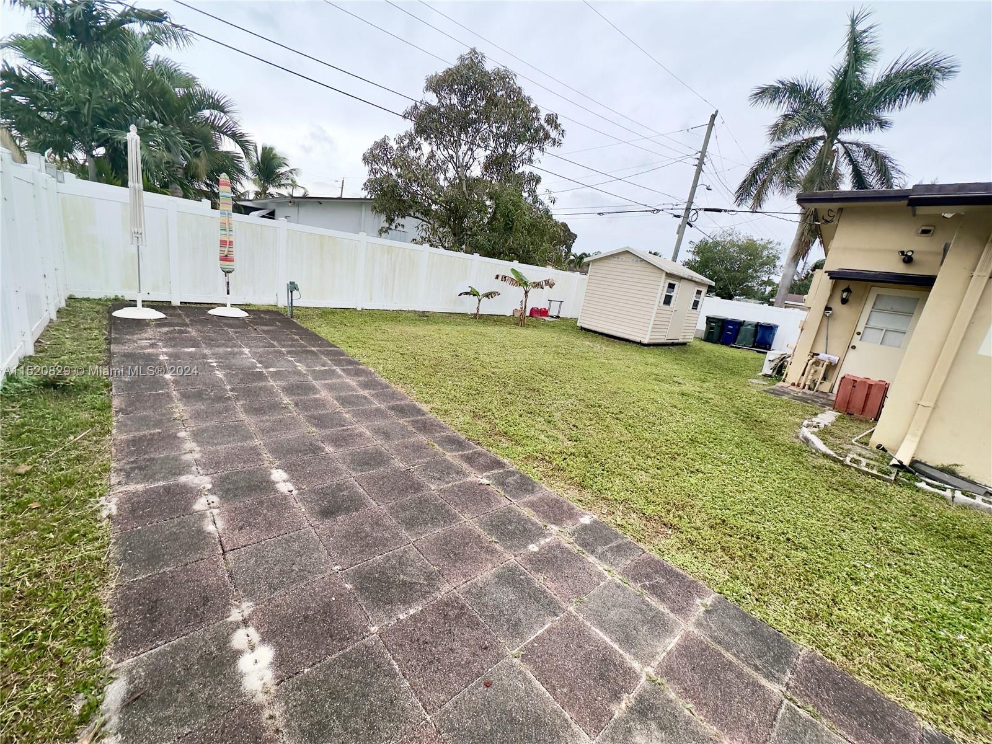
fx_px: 401
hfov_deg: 102.1
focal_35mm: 14
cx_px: 496
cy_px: 372
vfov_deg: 85.7
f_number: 2.2
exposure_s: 1/121
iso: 40
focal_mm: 2.22
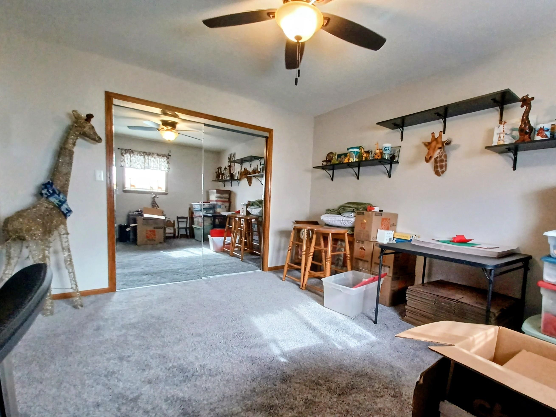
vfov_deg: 89.9
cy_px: 208
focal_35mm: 13
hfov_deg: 106.2
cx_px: 278
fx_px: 209
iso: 160
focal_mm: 1.42
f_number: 2.2
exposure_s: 1/33
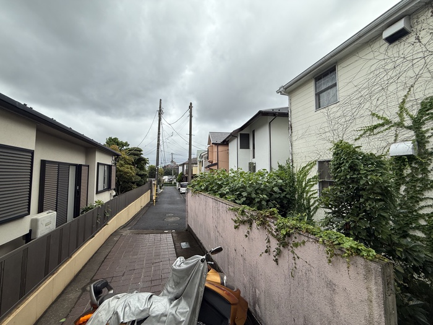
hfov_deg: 102.1
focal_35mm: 14
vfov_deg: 85.7
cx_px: 216
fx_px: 175
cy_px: 162
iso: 50
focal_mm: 2.22
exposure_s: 1/751
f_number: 2.2
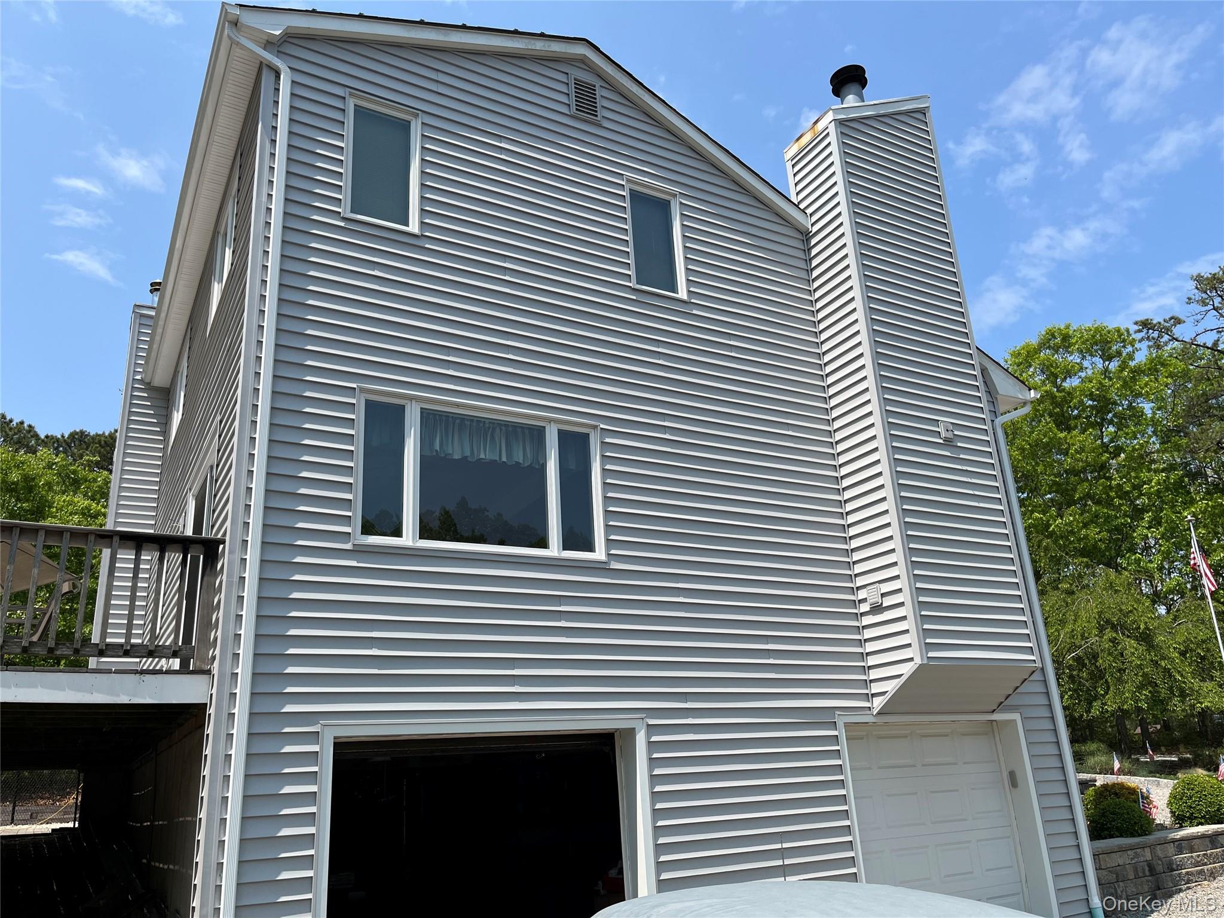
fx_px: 919
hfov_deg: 67.3
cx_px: 612
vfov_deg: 53.1
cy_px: 459
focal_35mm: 26
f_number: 1.6
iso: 50
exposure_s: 1/3745
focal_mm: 5.1
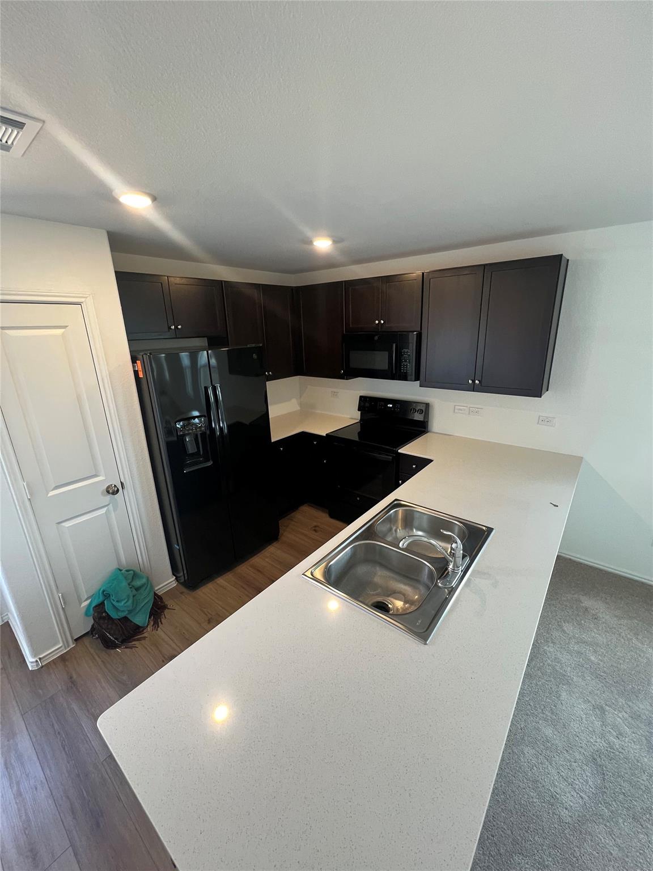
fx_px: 327
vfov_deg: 106.2
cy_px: 436
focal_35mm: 13
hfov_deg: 89.9
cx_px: 326
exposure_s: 1/60
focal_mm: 1.57
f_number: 1.8
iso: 200
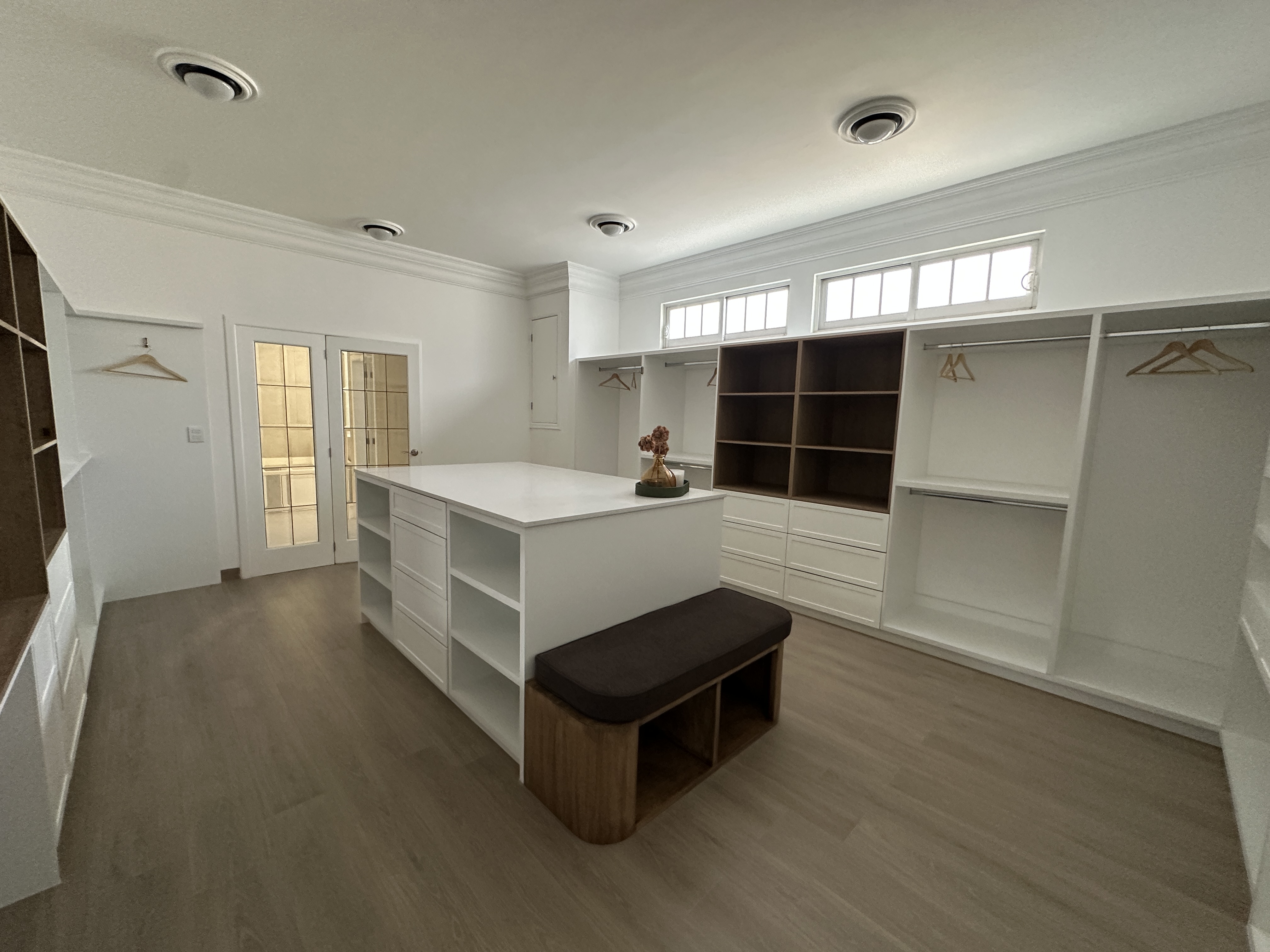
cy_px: 476
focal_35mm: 14
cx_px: 635
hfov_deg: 102.1
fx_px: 514
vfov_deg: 85.7
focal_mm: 2.22
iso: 320
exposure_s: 1/60
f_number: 2.2
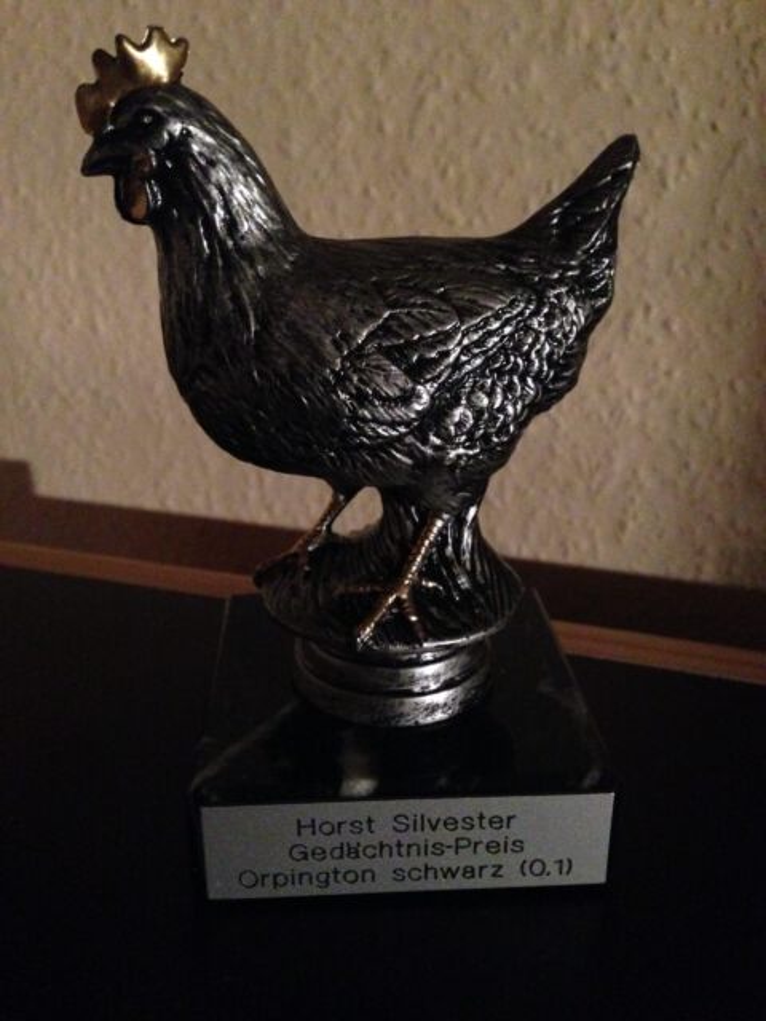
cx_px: 383
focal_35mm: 33
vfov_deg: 55.4
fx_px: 974
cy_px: 510
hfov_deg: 42.9
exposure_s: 1/15
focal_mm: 4.12
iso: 800
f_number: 2.4
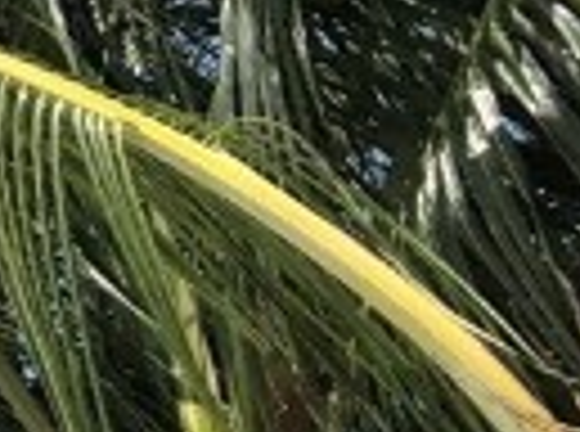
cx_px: -1601
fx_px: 3726
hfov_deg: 7.1
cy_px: 1048
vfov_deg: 6.3
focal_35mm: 223
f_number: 1.8
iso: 25
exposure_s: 1/4878
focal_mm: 4
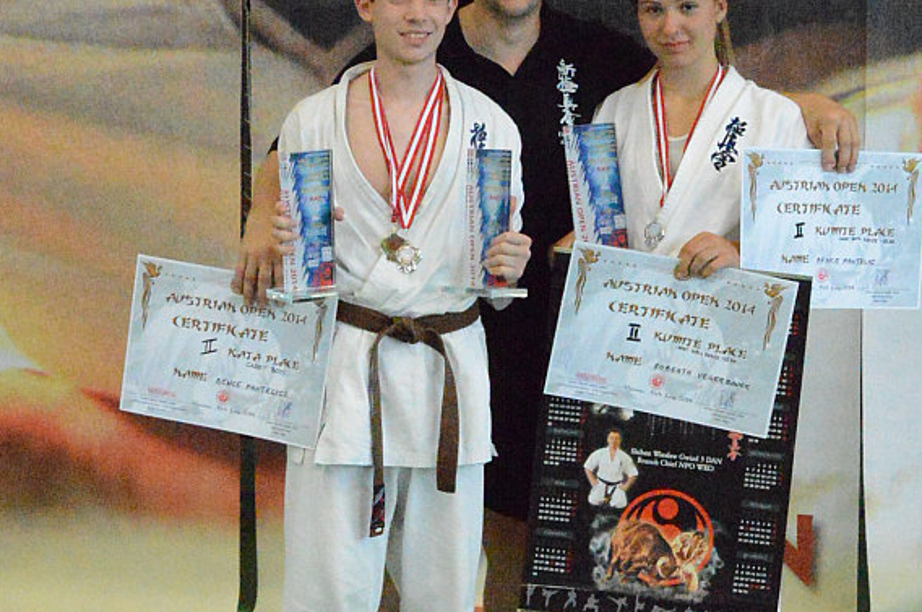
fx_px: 1816
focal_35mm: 71
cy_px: 375
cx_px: 409
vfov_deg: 19.1
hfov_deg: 28.5
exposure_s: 1/250
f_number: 8
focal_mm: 28
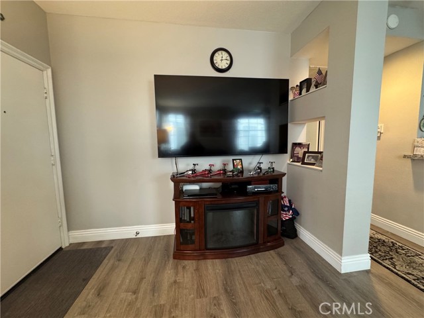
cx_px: 212
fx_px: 171
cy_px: 159
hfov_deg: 102.1
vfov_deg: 85.7
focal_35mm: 14
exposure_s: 1/60
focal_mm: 2.22
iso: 640
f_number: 2.2
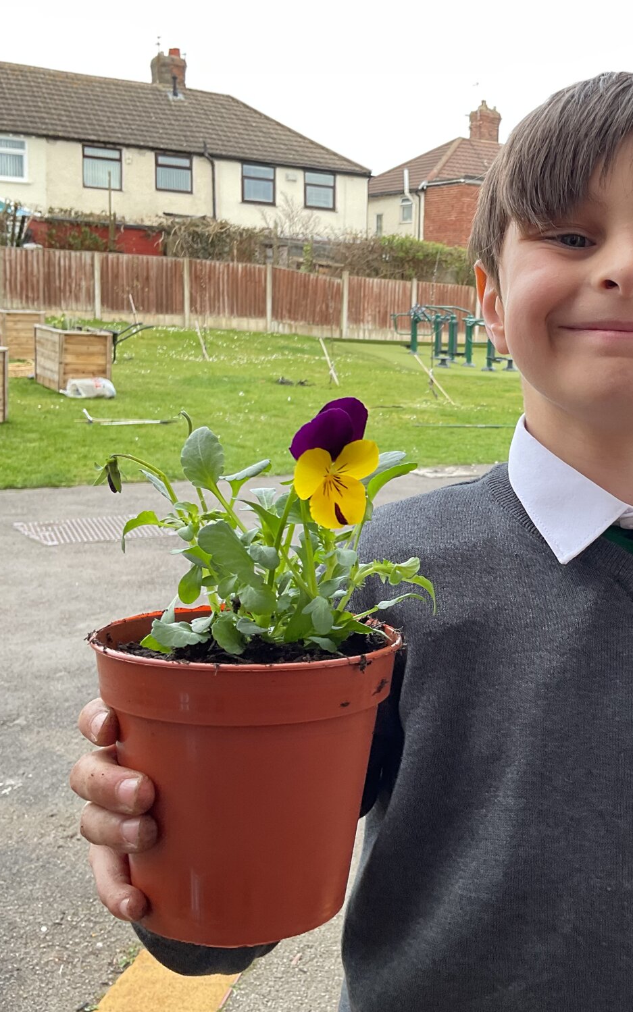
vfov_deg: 47.2
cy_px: 504
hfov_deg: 29.7
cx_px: 524
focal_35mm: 42
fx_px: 1159
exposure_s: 1/100
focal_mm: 3
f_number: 1.8
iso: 25
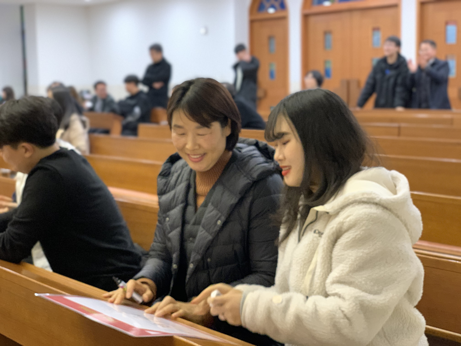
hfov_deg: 36.8
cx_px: 230
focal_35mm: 52
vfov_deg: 28.0
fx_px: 693
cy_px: 173
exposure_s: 1/40
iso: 500
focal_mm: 6
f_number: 2.4
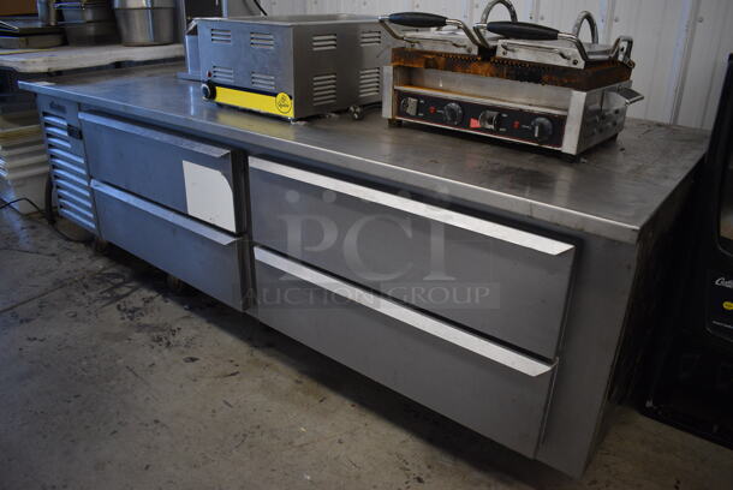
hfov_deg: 67.3
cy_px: 245
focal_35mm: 27
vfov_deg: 48.0
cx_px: 366
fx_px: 550
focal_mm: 18
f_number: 3.5
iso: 1000
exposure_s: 1/125
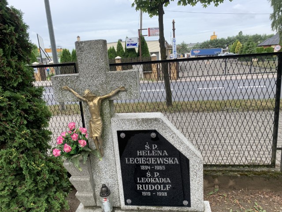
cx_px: 141
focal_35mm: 26
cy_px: 106
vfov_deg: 53.1
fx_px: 212
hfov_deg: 67.3
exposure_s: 1/483
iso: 25
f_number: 1.8
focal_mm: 4.25
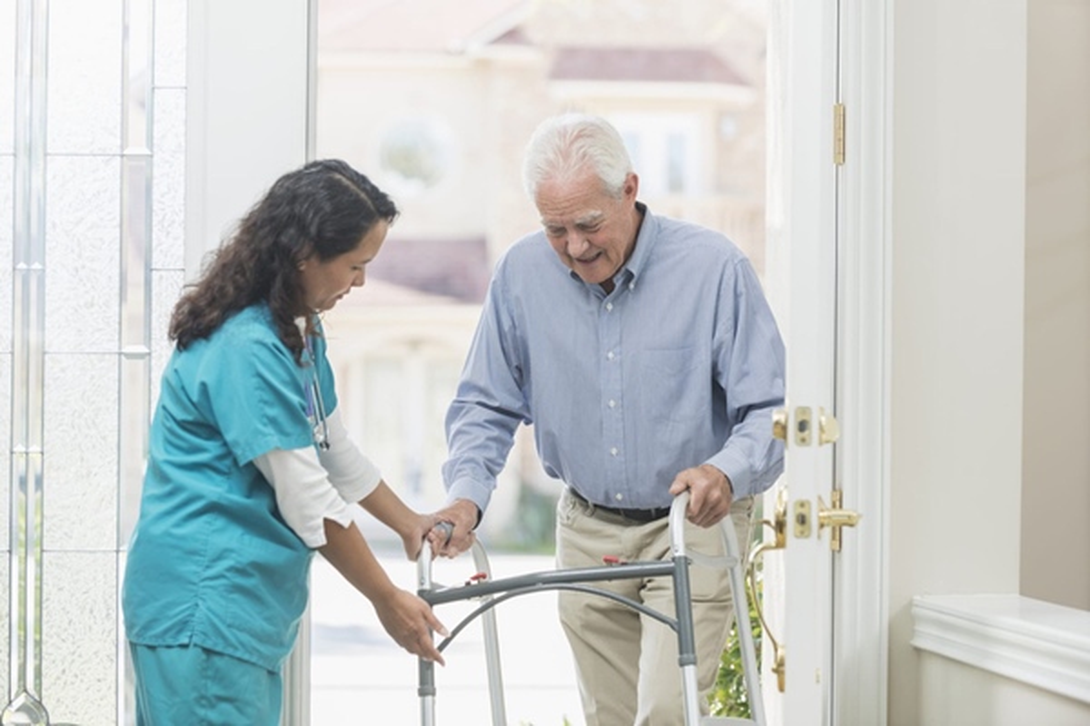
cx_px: 545
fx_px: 3936
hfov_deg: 15.8
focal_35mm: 130
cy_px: 363
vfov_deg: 10.5
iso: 320
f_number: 4
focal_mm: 130
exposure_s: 1/200
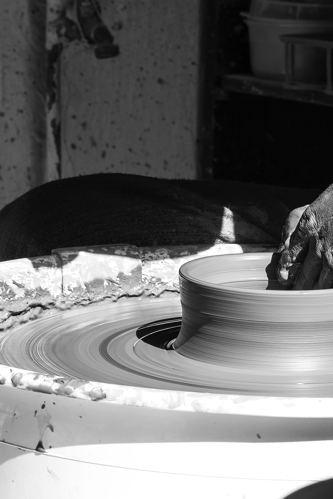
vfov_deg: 14.5
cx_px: 238
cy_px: 238
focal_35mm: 141
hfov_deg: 9.7
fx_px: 1954
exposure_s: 1/125
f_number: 9
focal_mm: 50
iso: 100
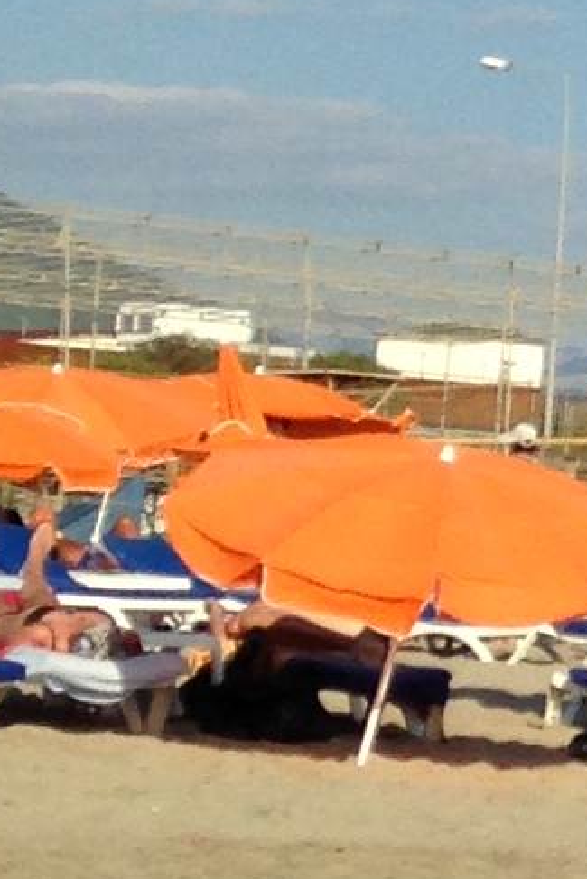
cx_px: 1842
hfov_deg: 5.6
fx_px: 5621
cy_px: 67
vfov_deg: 8.9
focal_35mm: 230
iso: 50
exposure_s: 1/2463
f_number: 2.4
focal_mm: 4.12
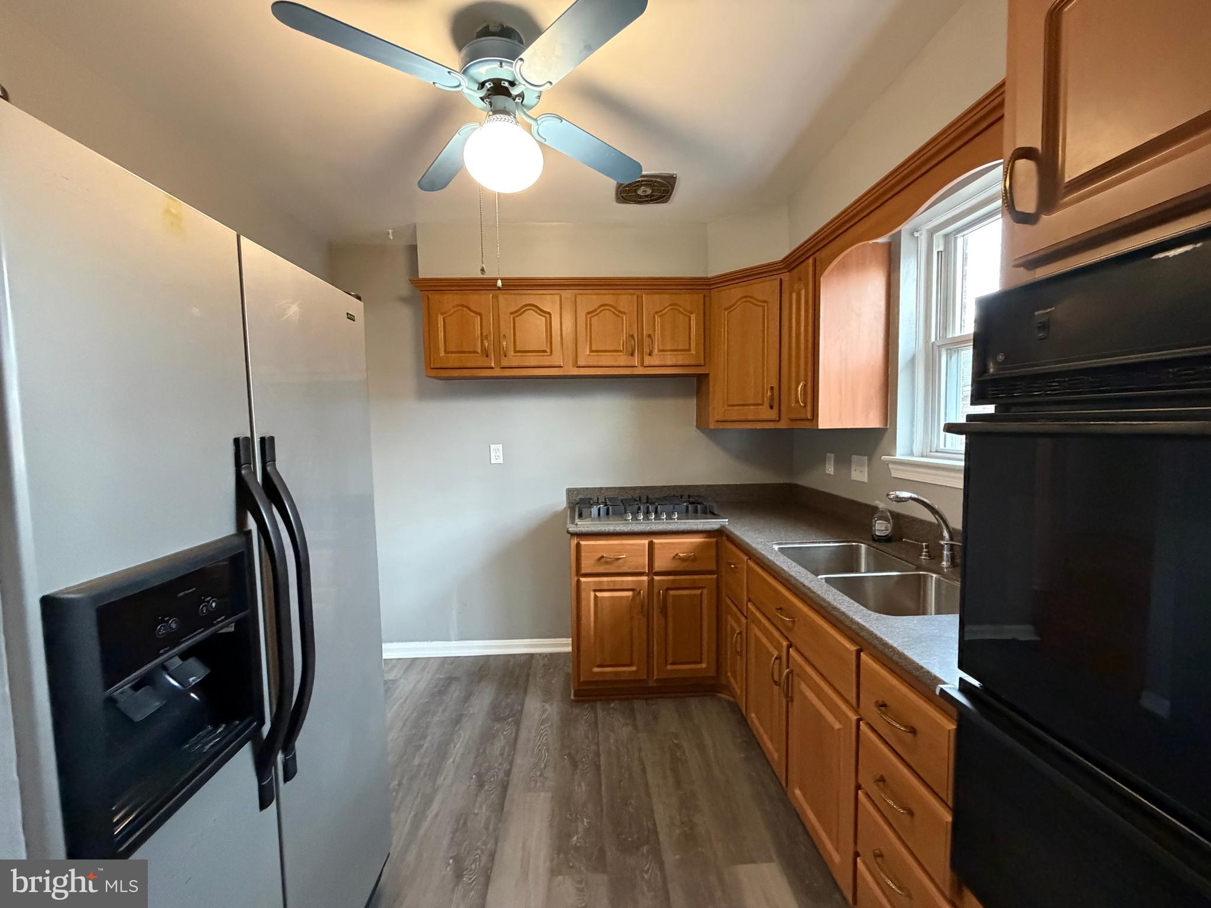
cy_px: 454
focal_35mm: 14
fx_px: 490
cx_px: 606
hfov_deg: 102.1
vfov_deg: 85.7
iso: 800
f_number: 2.2
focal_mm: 2.22
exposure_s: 1/60
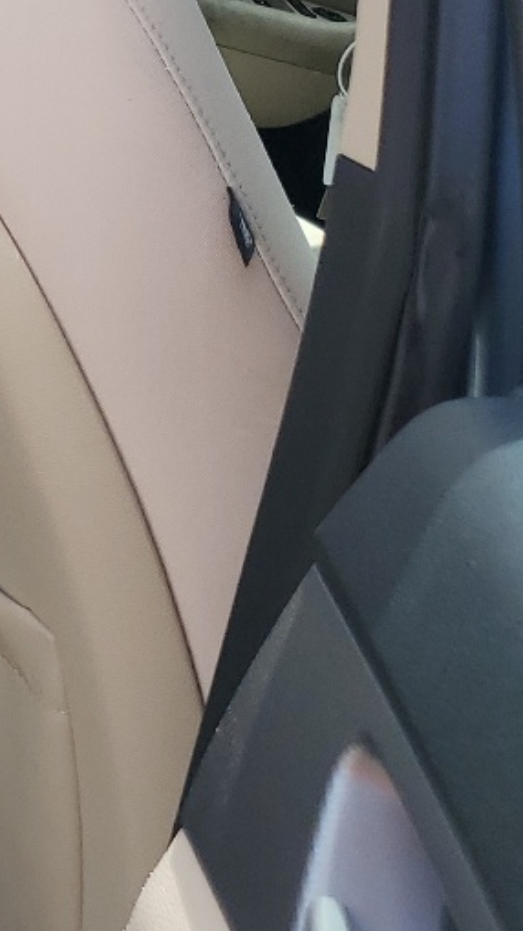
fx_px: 2196
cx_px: -816
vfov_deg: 23.1
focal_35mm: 89
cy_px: 46
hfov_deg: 11.0
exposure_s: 1/1000
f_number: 1.5
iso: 50
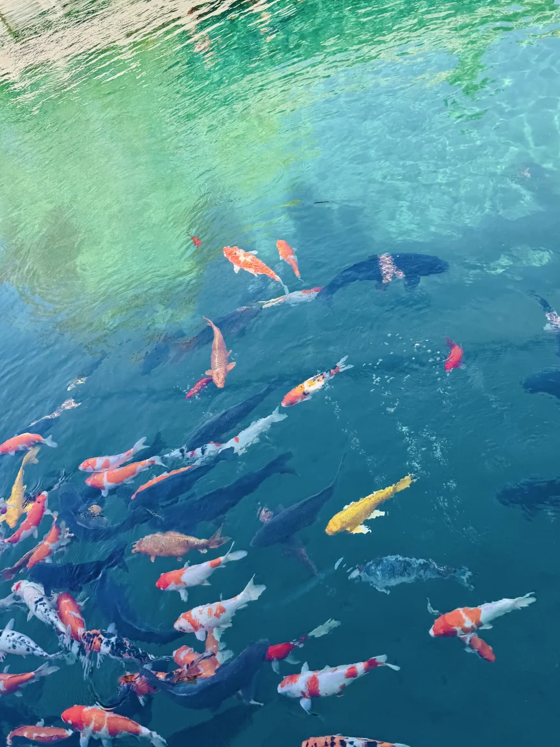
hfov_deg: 46.8
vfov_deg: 59.3
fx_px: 647
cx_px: 262
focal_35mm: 30
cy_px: 285
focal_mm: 6.76
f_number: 1.78
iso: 80
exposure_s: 1/730
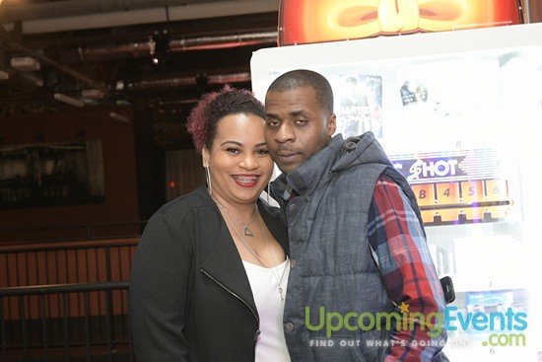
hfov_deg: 45.0
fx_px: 655
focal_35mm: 44
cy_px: 181
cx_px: 271
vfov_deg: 30.9
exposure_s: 1/60
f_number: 4.5
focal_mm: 29
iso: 2000
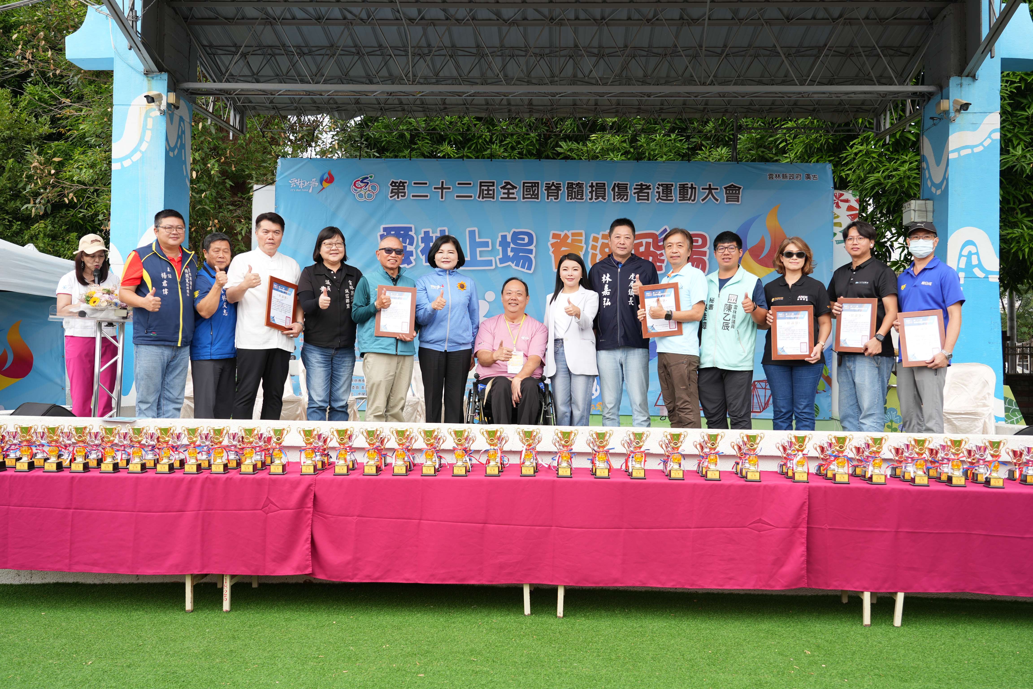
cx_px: 516
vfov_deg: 35.9
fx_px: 1062
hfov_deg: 51.9
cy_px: 344
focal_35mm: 37
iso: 100
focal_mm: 37
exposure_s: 1/200
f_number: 4.5
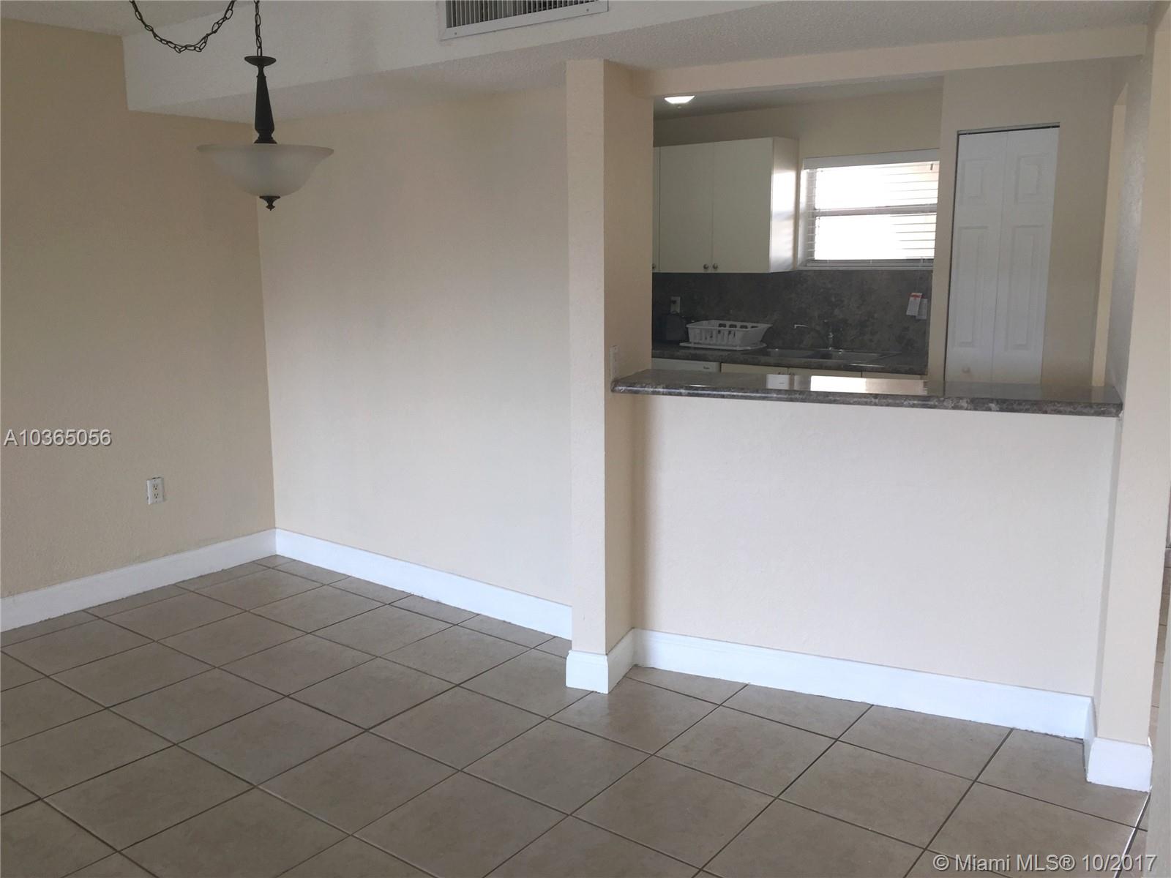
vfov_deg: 48.2
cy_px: 439
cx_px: 586
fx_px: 981
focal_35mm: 29
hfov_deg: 61.7
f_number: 2.2
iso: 40
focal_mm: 4.15
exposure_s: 1/60
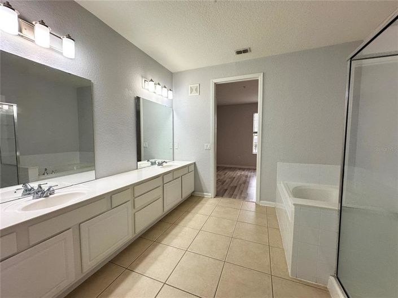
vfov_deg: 85.6
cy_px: 149
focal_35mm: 14
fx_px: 161
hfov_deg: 102.1
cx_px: 199
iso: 125
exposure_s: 1/120
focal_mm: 2.22
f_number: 2.2
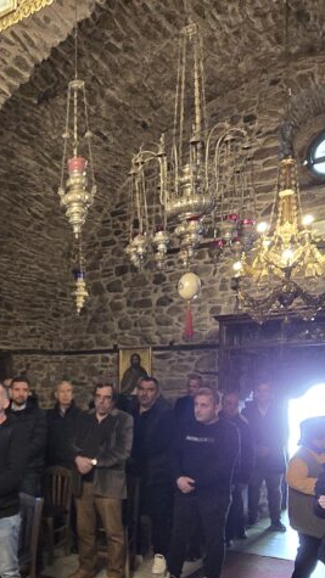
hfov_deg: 29.9
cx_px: -61
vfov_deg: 55.6
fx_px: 521
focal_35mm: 34
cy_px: 423
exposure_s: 1/50
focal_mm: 2.2
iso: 500
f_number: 2.2
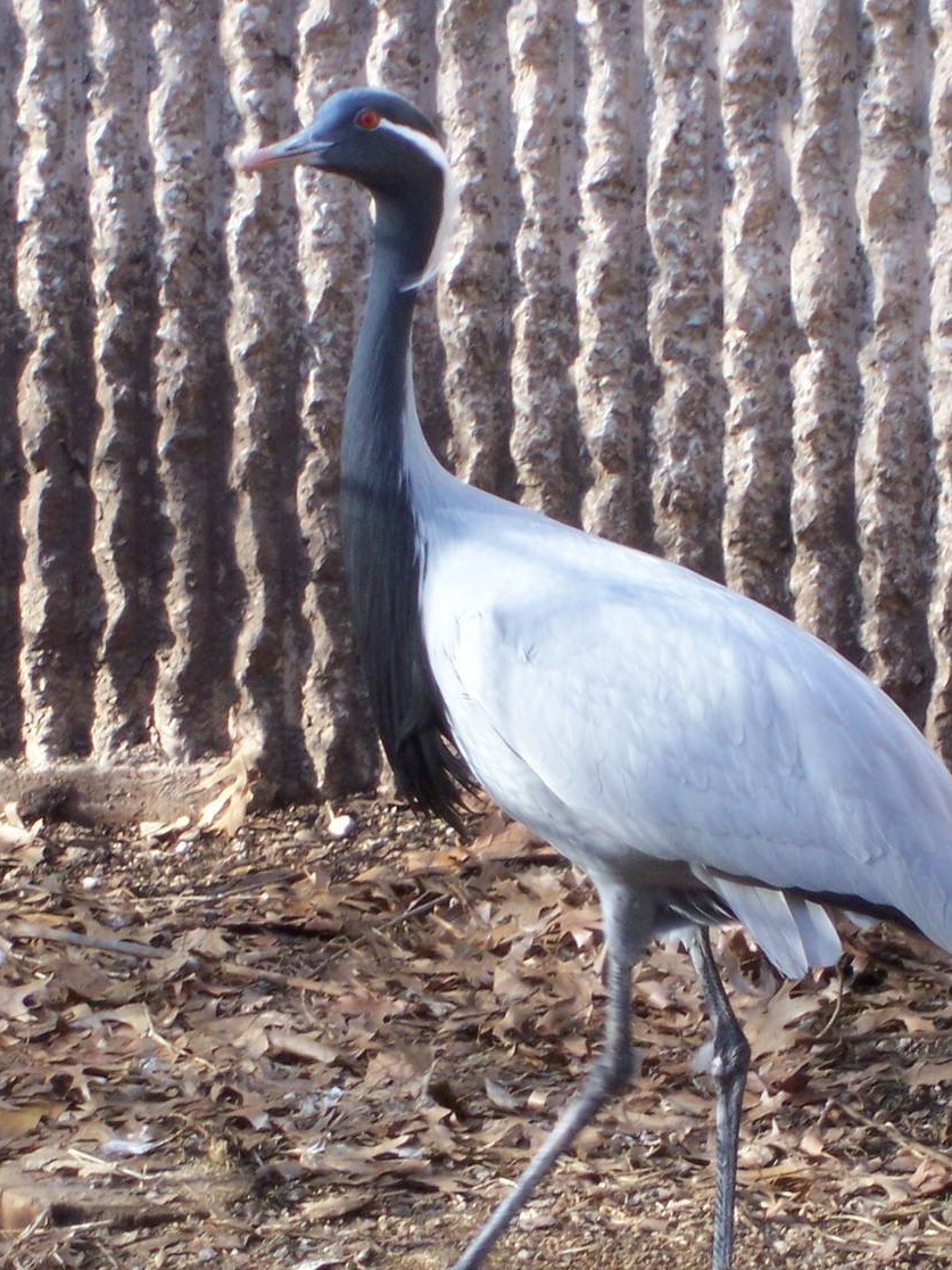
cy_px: 756
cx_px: 586
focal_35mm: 251
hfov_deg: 5.9
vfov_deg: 7.9
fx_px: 9204
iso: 140
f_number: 4.9
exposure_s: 1/90
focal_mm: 30
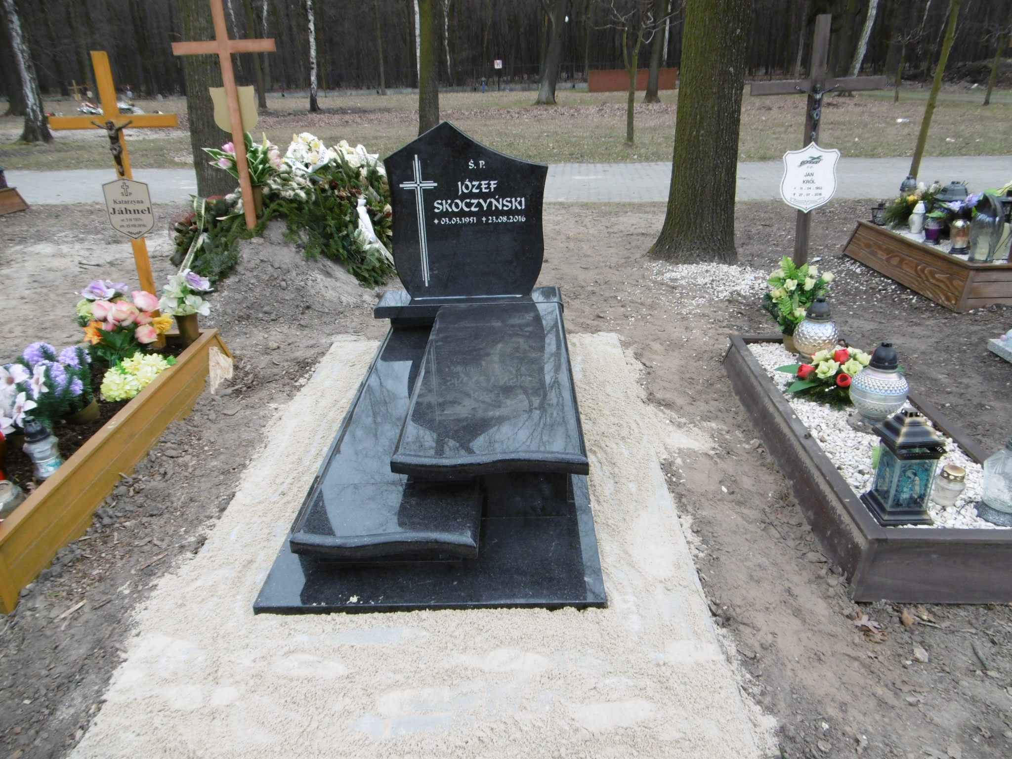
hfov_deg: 71.6
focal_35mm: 24
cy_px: 380
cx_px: 506
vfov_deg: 56.8
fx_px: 702
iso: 100
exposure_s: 1/250
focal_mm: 4.3
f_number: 3.1
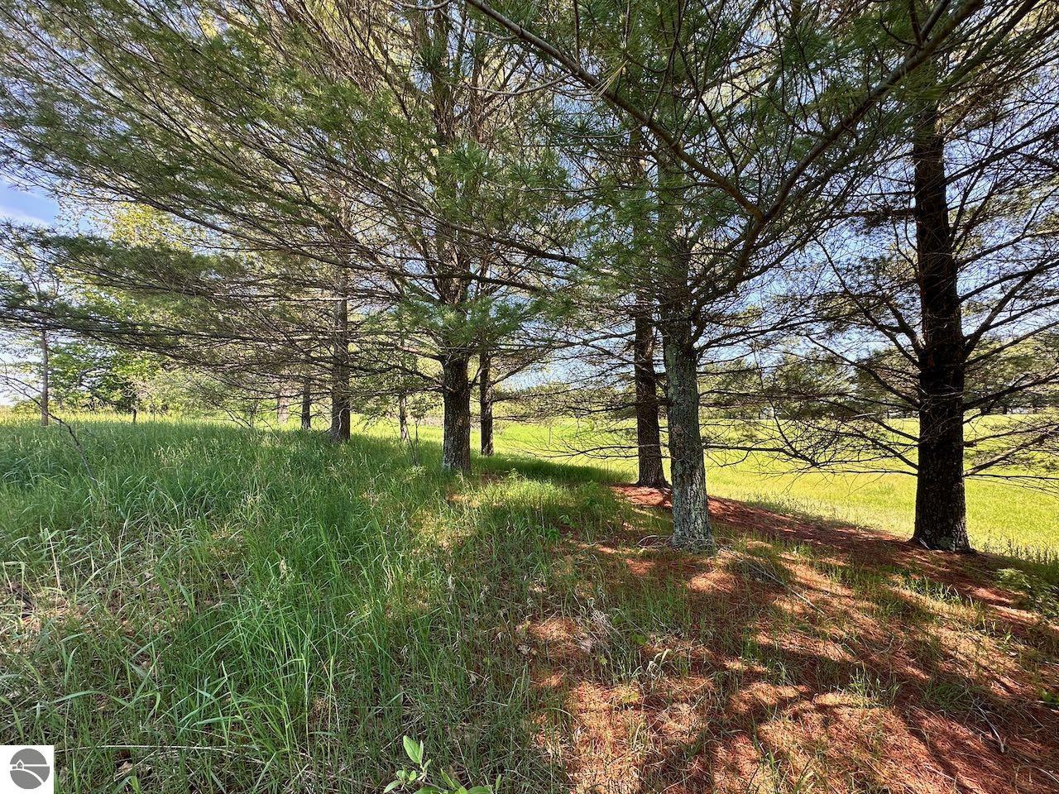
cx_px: 530
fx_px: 428
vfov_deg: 85.7
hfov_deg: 102.1
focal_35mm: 14
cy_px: 397
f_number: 2.2
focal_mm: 2.22
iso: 40
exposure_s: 1/210
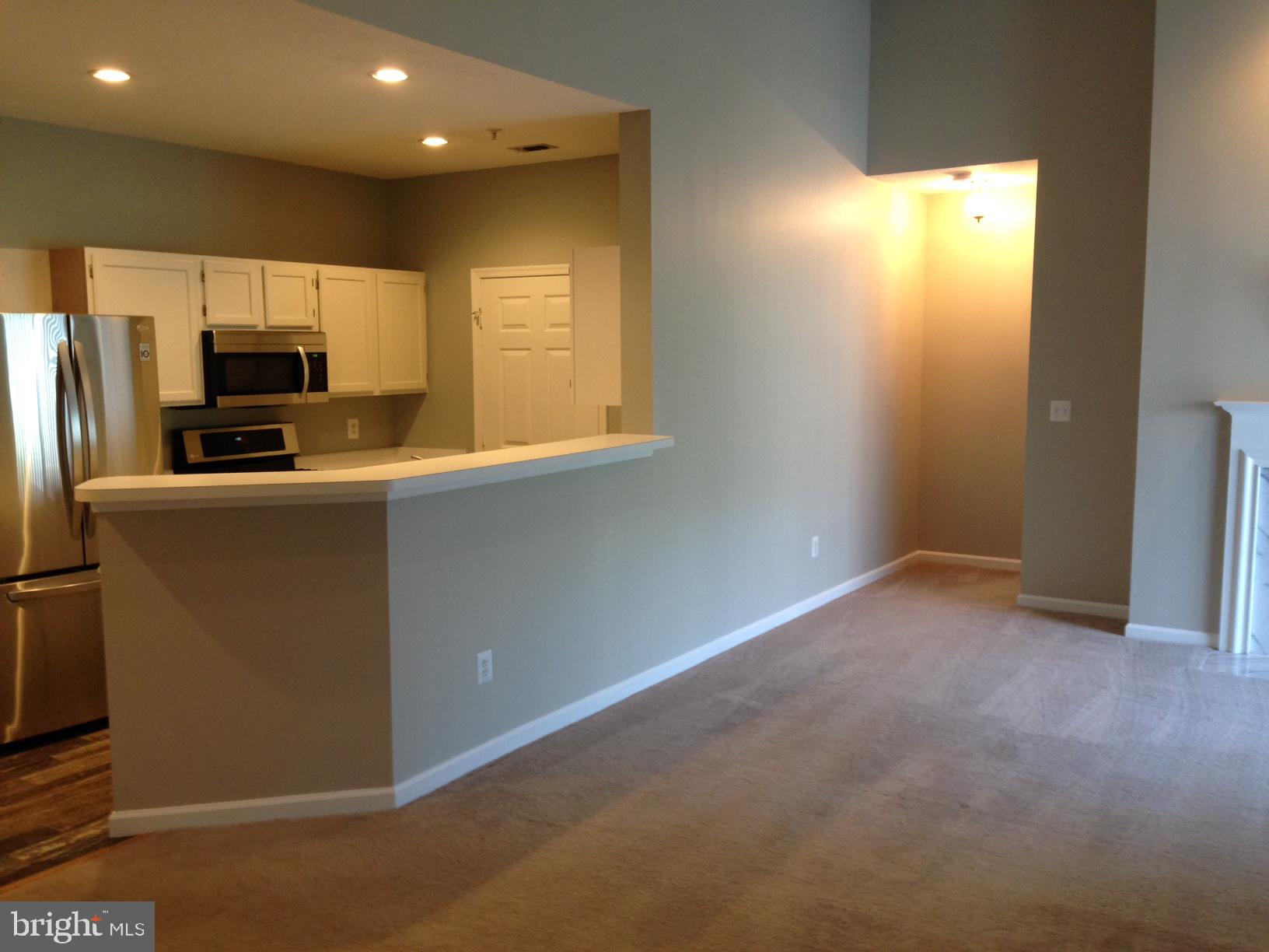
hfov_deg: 55.4
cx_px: 634
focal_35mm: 33
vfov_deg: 42.9
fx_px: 1210
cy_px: 476
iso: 100
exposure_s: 1/20
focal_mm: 4.12
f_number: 2.4
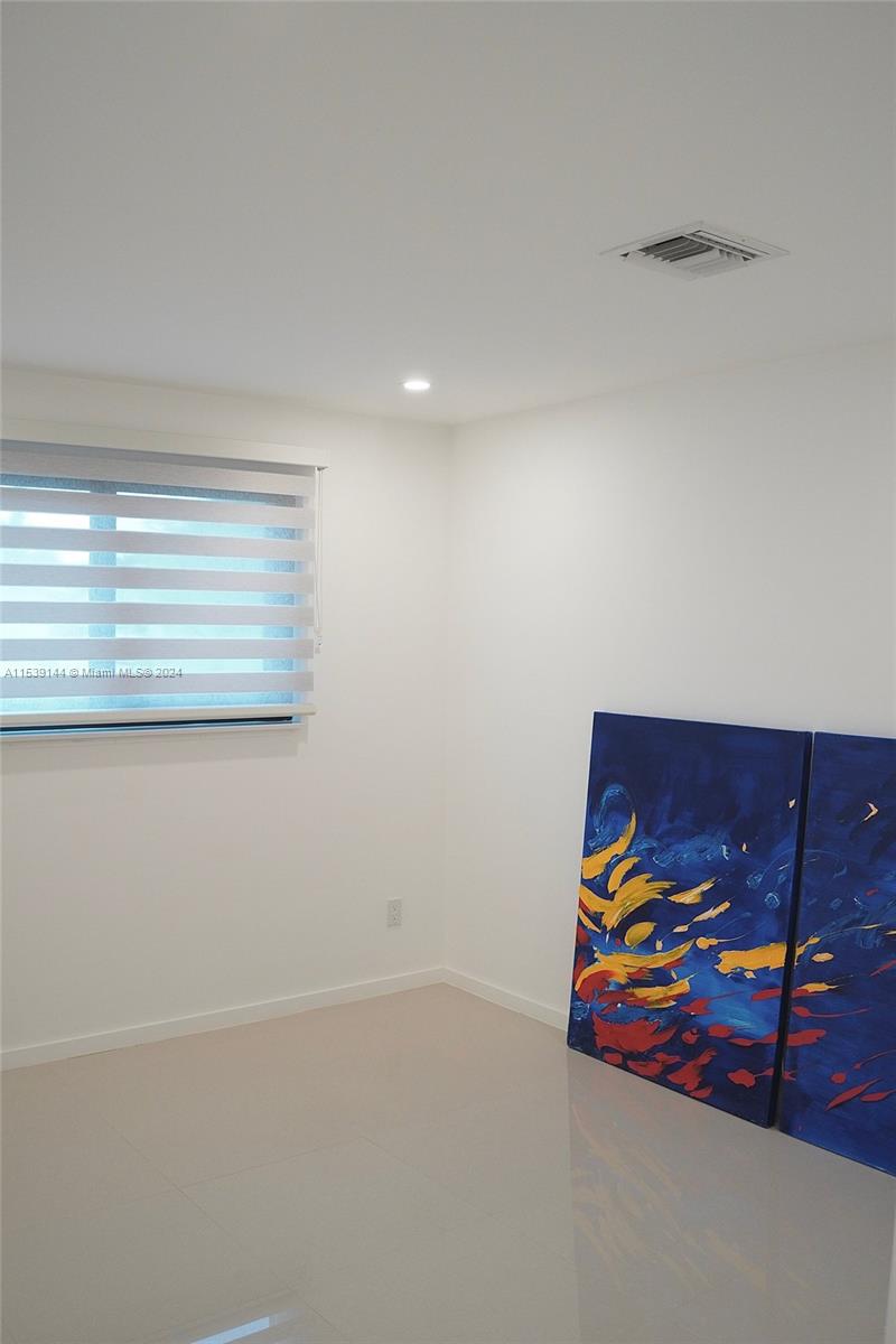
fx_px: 1120
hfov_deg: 43.6
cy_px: 672
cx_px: 448
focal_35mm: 30
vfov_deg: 61.9
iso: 800
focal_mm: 20
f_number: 2.8
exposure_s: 1/250
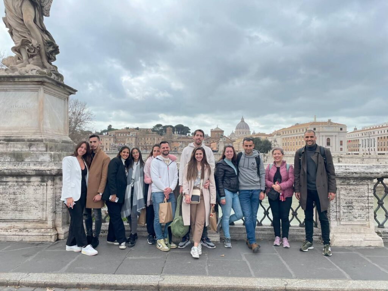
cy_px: 146
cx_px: 194
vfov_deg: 53.1
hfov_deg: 67.3
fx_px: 291
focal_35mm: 26
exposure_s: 1/2053
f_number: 1.6
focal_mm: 4.2
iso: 32
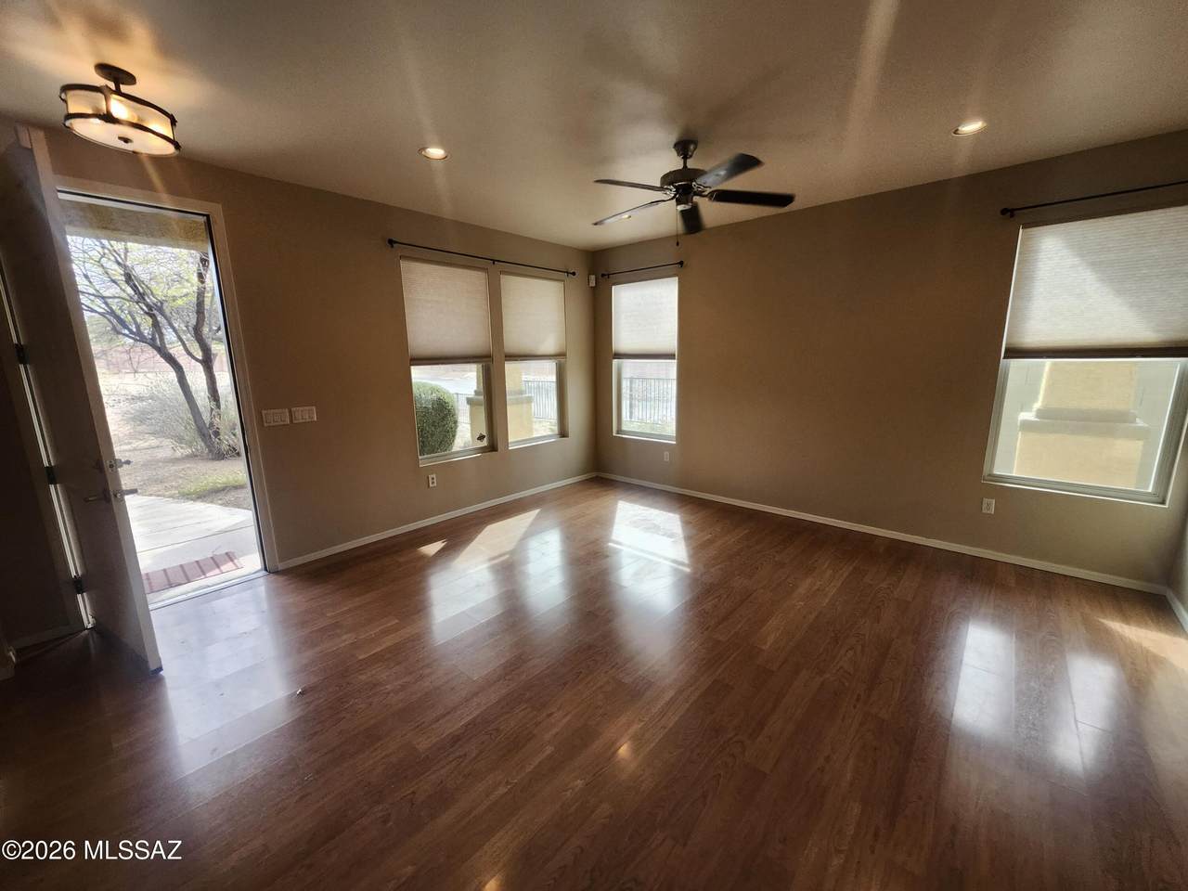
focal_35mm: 13
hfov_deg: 106.2
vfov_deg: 89.9
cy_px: 446
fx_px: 446
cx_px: 594
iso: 80
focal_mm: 1.74
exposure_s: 1/120
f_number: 2.2
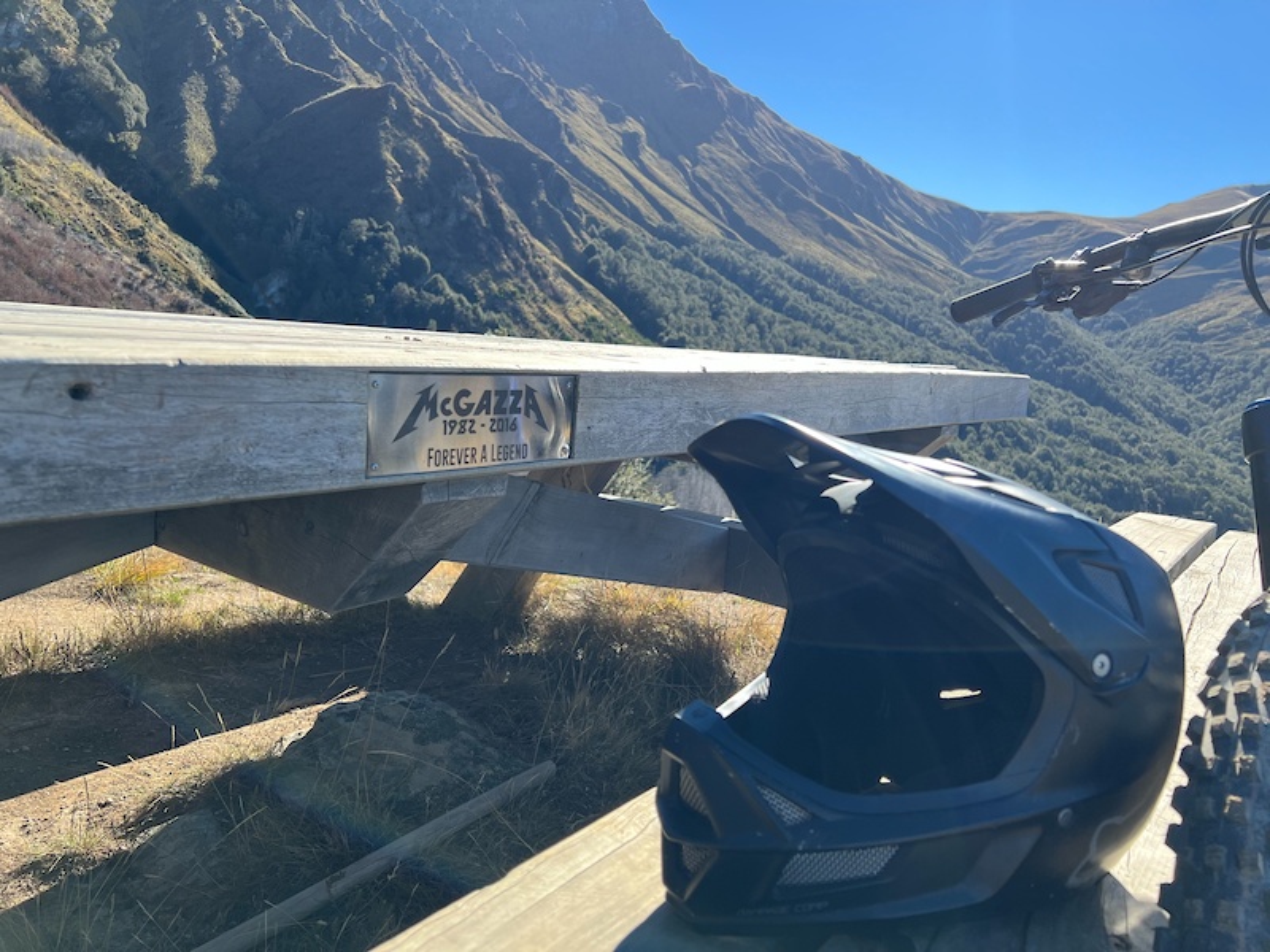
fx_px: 954
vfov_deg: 53.1
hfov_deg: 67.3
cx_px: 635
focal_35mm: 26
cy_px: 476
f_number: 1.5
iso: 50
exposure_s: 1/1449
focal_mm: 5.7
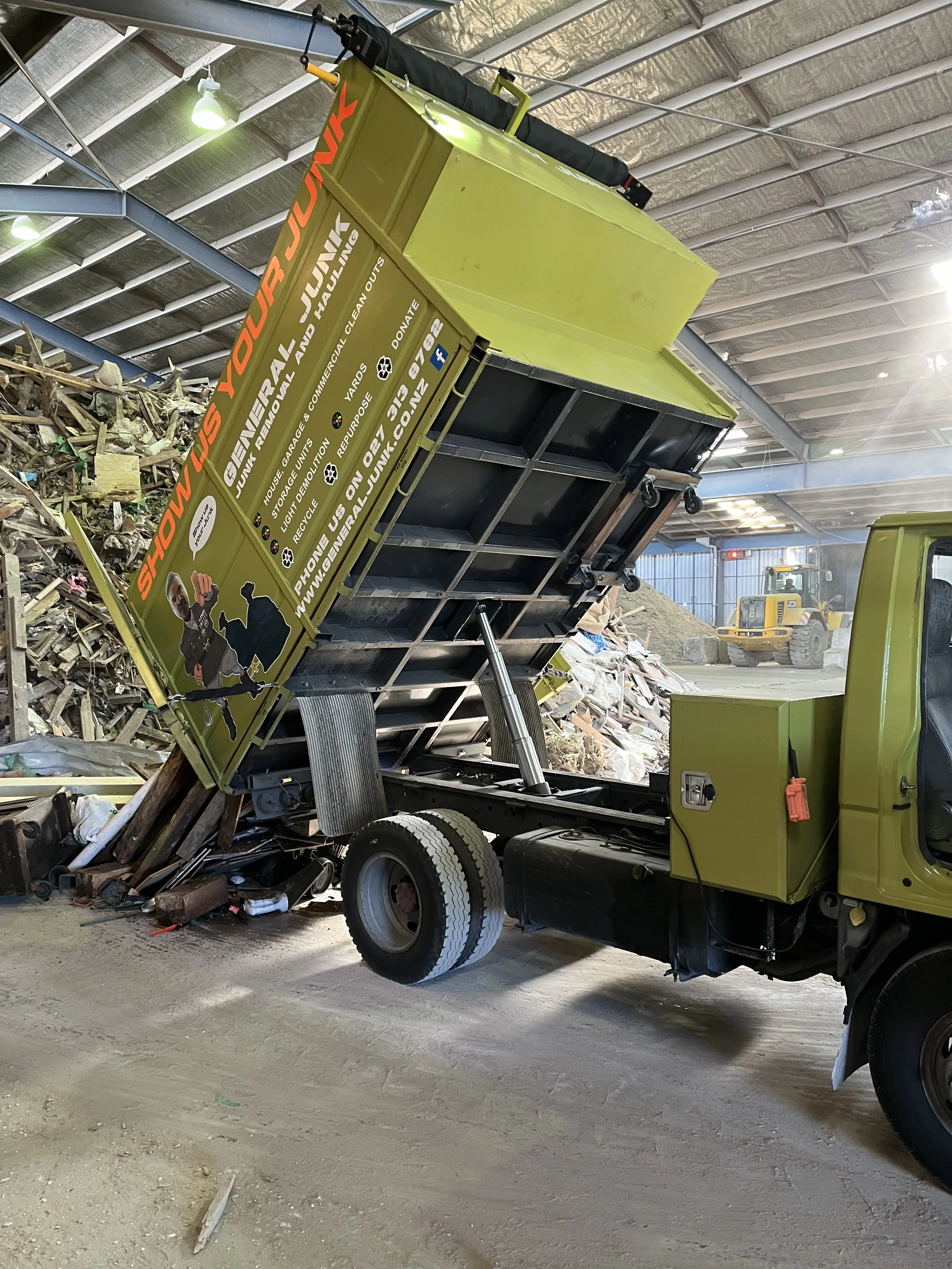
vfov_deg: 67.3
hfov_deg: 53.1
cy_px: 634
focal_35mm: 26
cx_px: 476
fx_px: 953
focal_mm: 5.1
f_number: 1.6
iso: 200
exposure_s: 1/50
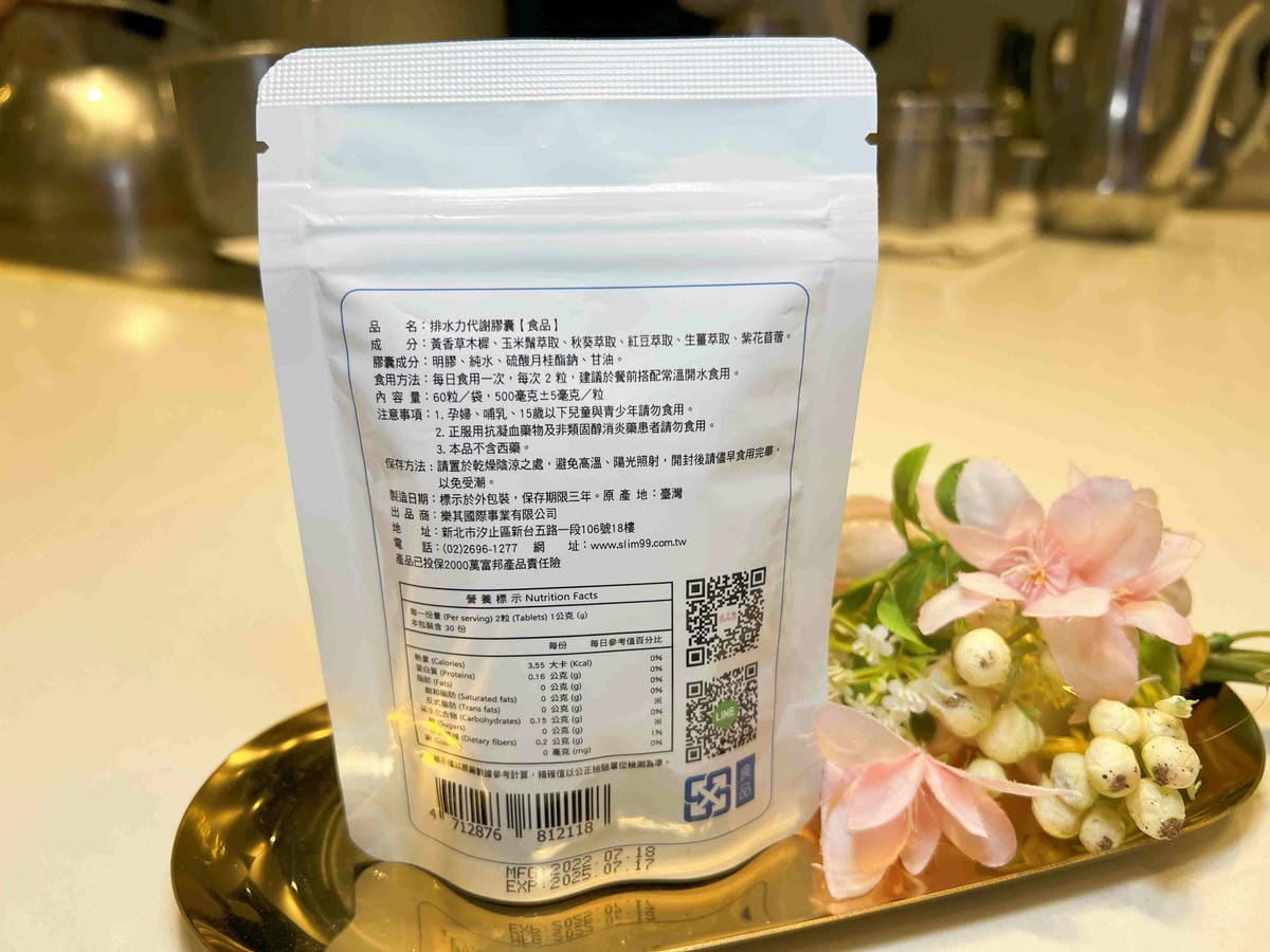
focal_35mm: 26
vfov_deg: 53.1
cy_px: 476
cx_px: 635
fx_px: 954
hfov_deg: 67.3
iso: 40
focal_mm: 5.7
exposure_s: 1/267
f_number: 1.5
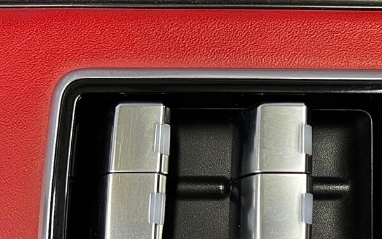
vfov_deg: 23.1
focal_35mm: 55
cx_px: 366
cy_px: 205
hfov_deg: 34.2
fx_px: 573
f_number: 1.5
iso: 320
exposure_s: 1/50
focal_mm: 5.7
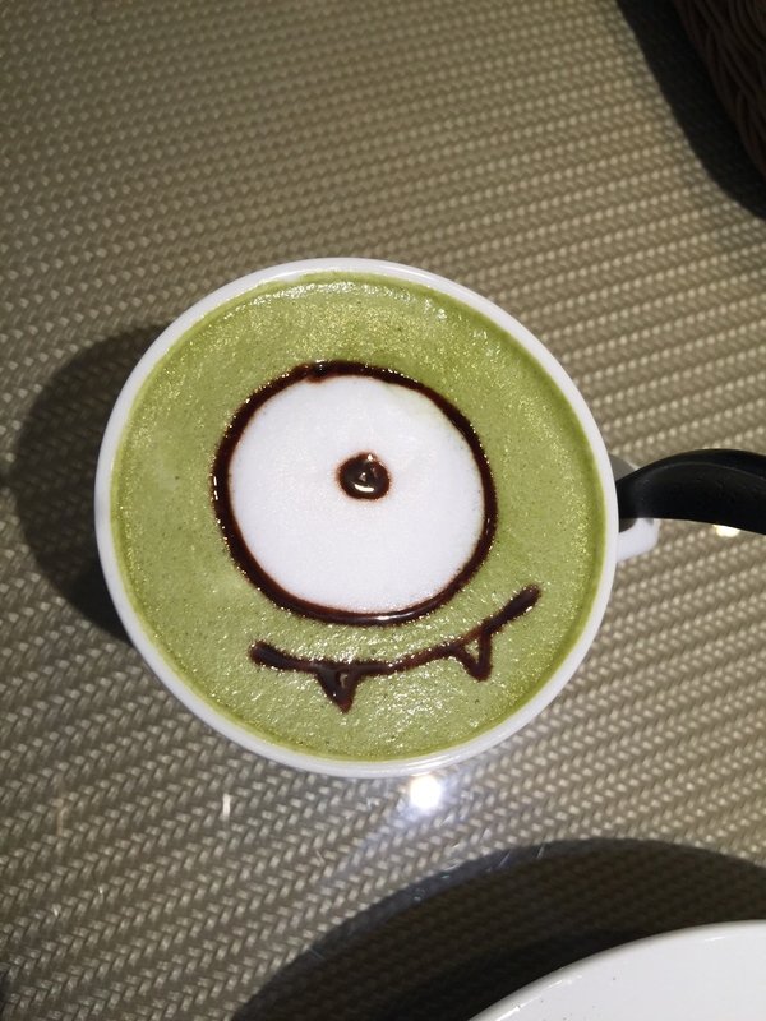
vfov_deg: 61.7
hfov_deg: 48.2
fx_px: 856
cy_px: 510
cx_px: 383
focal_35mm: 29
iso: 32
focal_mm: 4.15
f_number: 2.2
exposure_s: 1/30
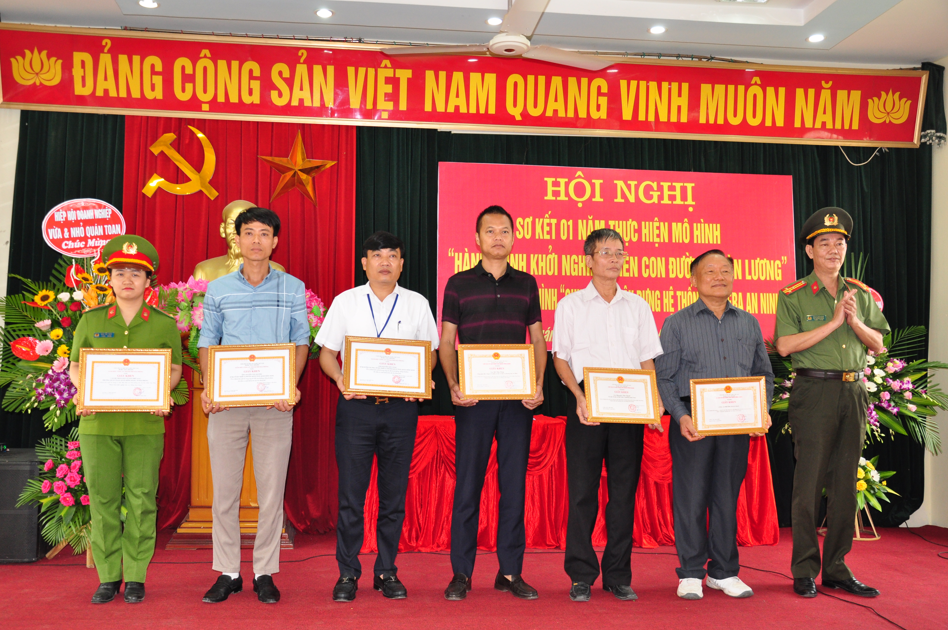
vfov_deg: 37.8
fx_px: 921
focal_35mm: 35
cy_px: 318
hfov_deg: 54.5
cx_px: 450
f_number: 3.8
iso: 640
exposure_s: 1/60
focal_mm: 22
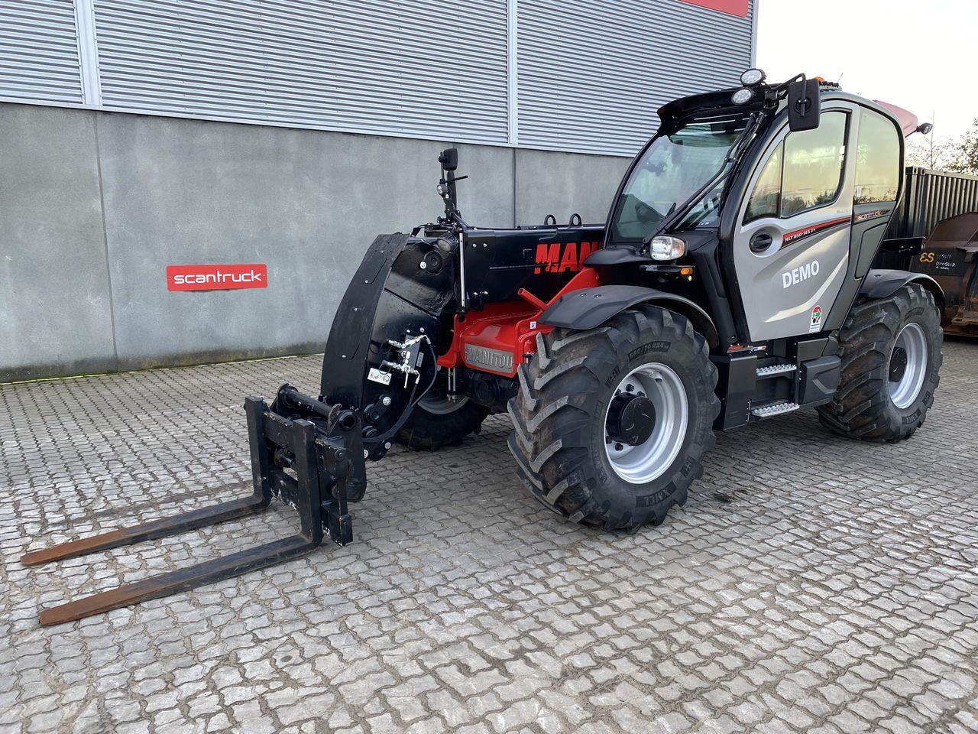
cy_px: 367
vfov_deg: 53.1
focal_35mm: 26
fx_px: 735
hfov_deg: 67.3
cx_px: 489
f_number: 1.8
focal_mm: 4.25
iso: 125
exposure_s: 1/122
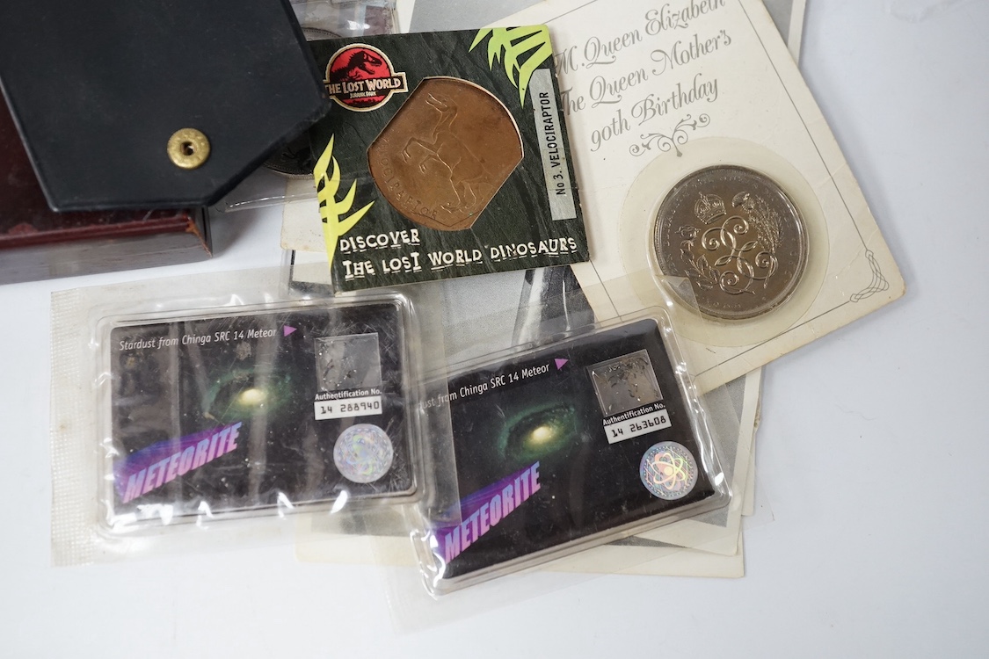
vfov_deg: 29.9
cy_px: 330
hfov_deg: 43.6
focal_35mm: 45
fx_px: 1236
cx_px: 494
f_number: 8
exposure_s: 1/100
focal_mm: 30
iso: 1600
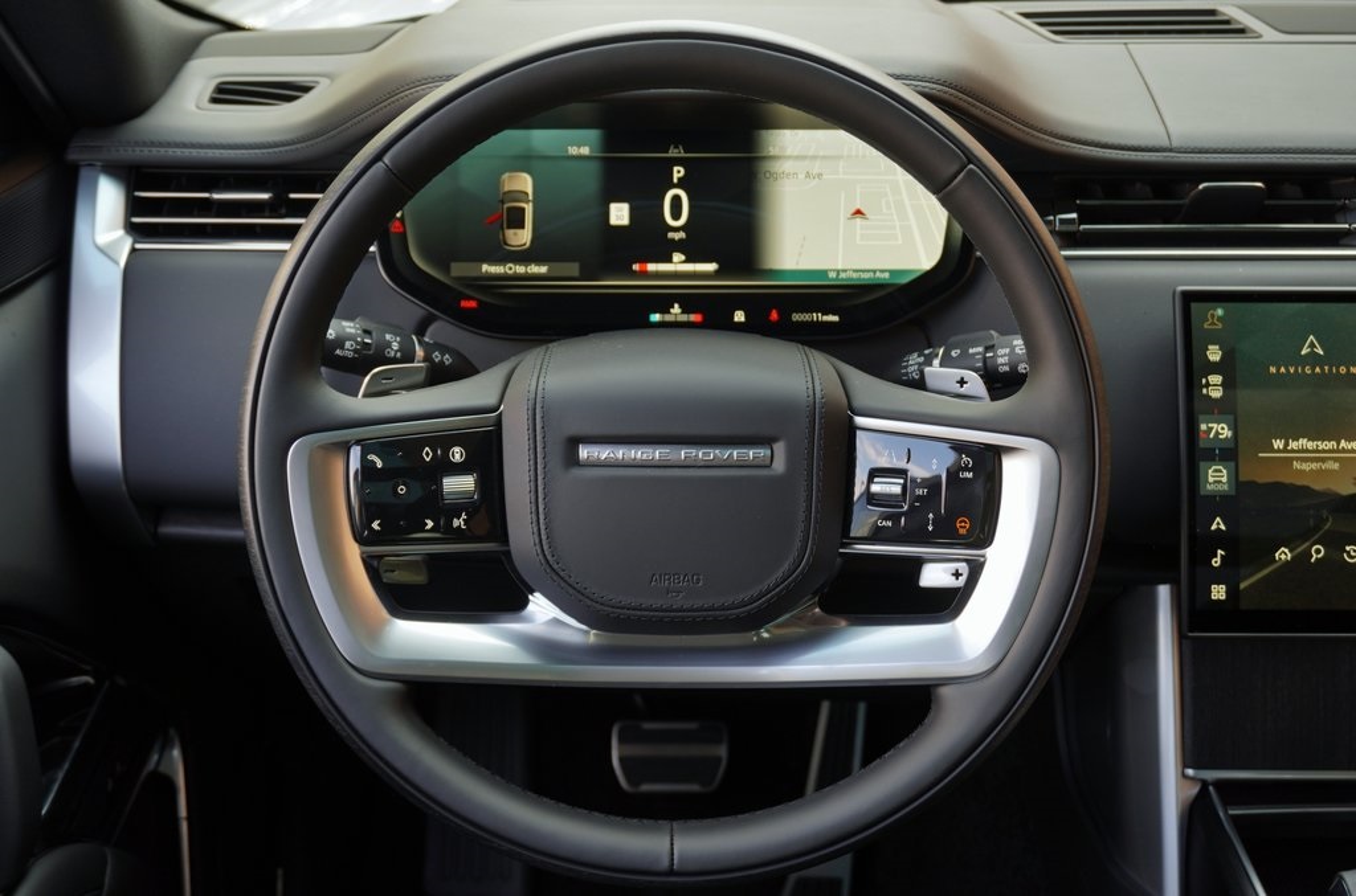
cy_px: 448
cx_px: 678
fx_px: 1578
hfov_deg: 46.5
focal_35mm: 42
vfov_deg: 31.7
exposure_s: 1/50
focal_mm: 28
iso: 100
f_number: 4.5
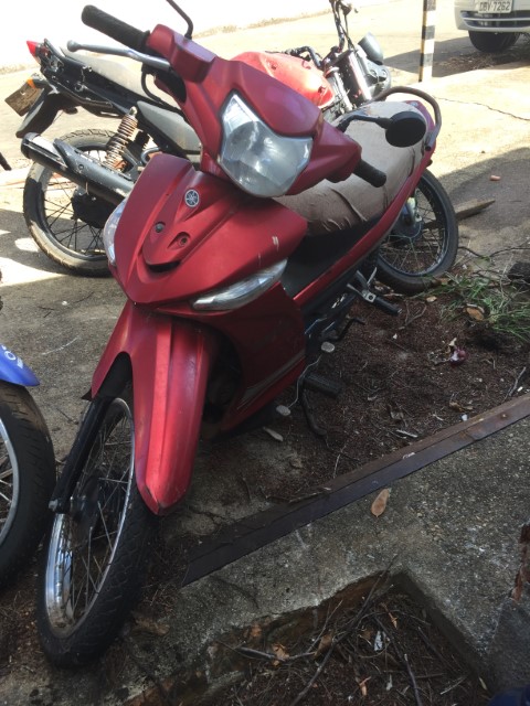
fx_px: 592
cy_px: 353
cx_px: 265
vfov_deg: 61.7
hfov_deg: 48.2
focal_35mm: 29
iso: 32
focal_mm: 4.15
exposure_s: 1/163
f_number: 2.2
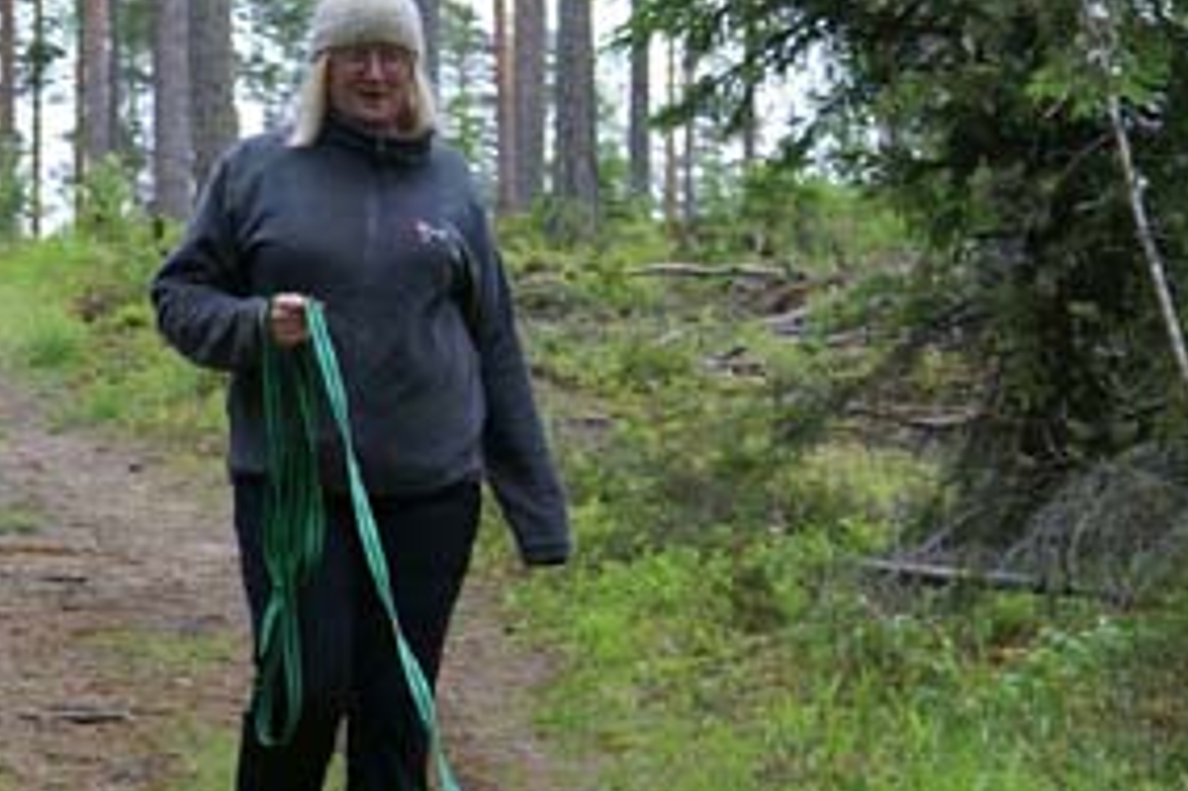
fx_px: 9762
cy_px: 596
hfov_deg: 7.0
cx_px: 264
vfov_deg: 4.6
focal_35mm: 296
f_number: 5.6
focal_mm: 70
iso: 320
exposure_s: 1/125
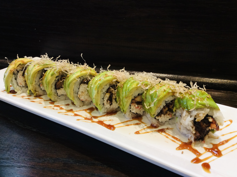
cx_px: 118
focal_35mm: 32
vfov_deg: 44.1
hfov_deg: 56.9
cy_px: 88
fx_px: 219
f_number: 2.4
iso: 80
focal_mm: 3.3
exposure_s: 1/24
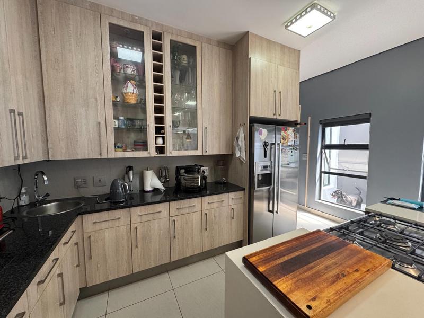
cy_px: 159
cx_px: 212
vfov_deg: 85.7
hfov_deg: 102.1
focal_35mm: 14
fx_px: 171
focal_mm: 2.22
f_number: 2.2
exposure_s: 1/100
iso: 250
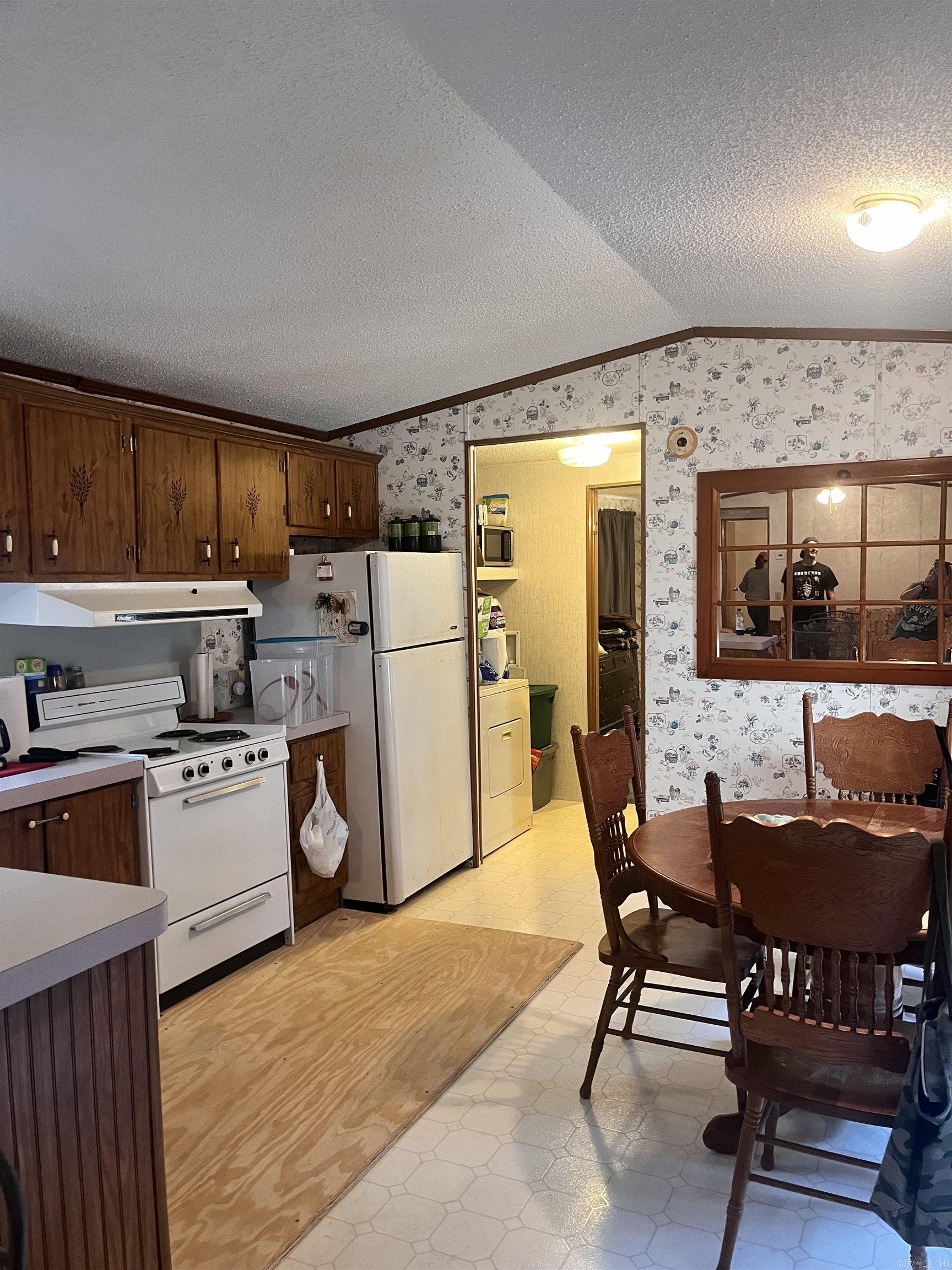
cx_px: 476
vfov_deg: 67.3
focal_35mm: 26
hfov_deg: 53.1
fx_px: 953
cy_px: 635
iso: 320
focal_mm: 5.1
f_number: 1.6
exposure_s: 1/60
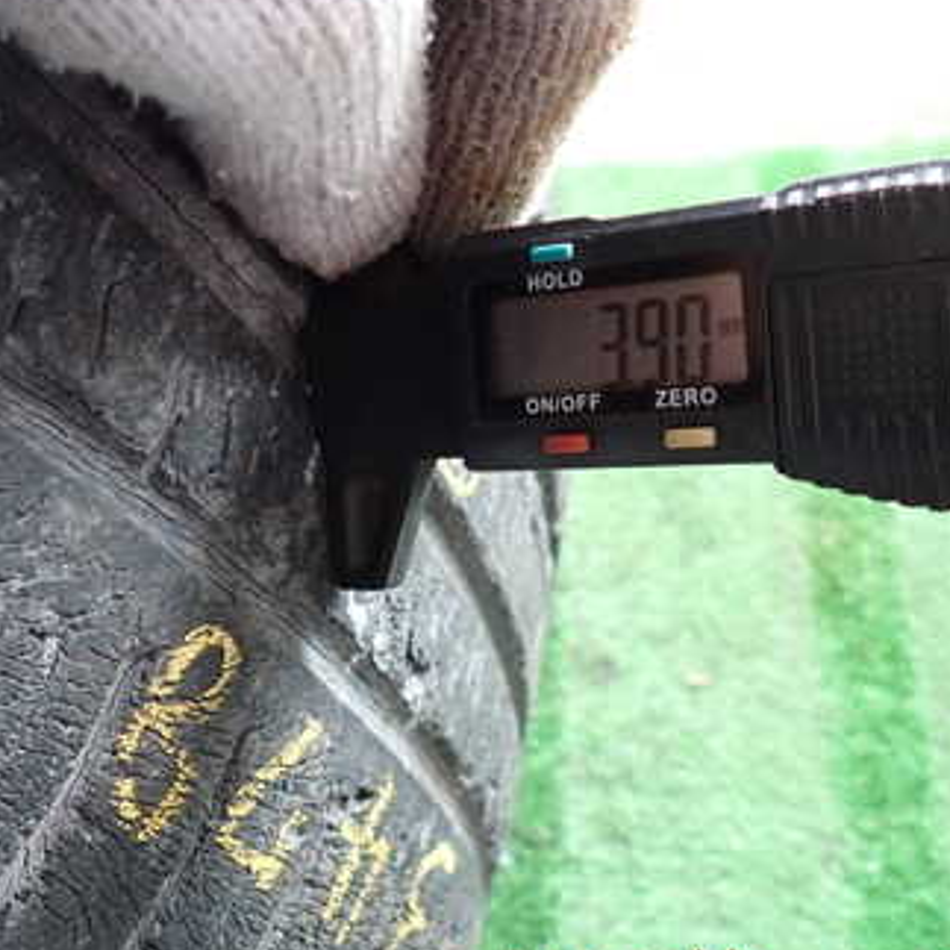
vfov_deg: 40.7
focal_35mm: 41
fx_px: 1273
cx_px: 291
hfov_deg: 40.2
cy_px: 359
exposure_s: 1/40
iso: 200
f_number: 2
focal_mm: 4.5
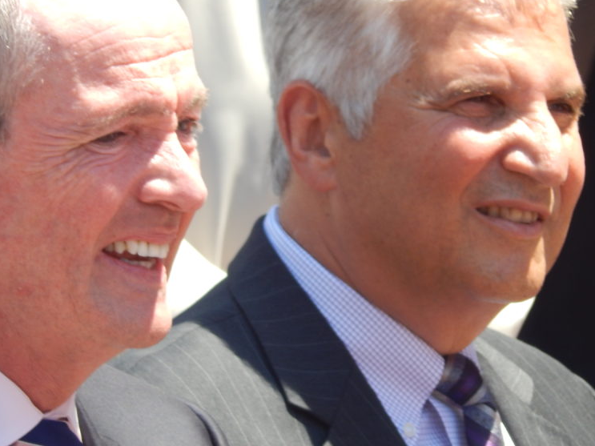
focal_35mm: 758
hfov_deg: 2.6
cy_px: 222
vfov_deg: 2.0
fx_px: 13027
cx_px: 291
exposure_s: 1/160
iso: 125
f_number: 5.8
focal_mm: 97.9
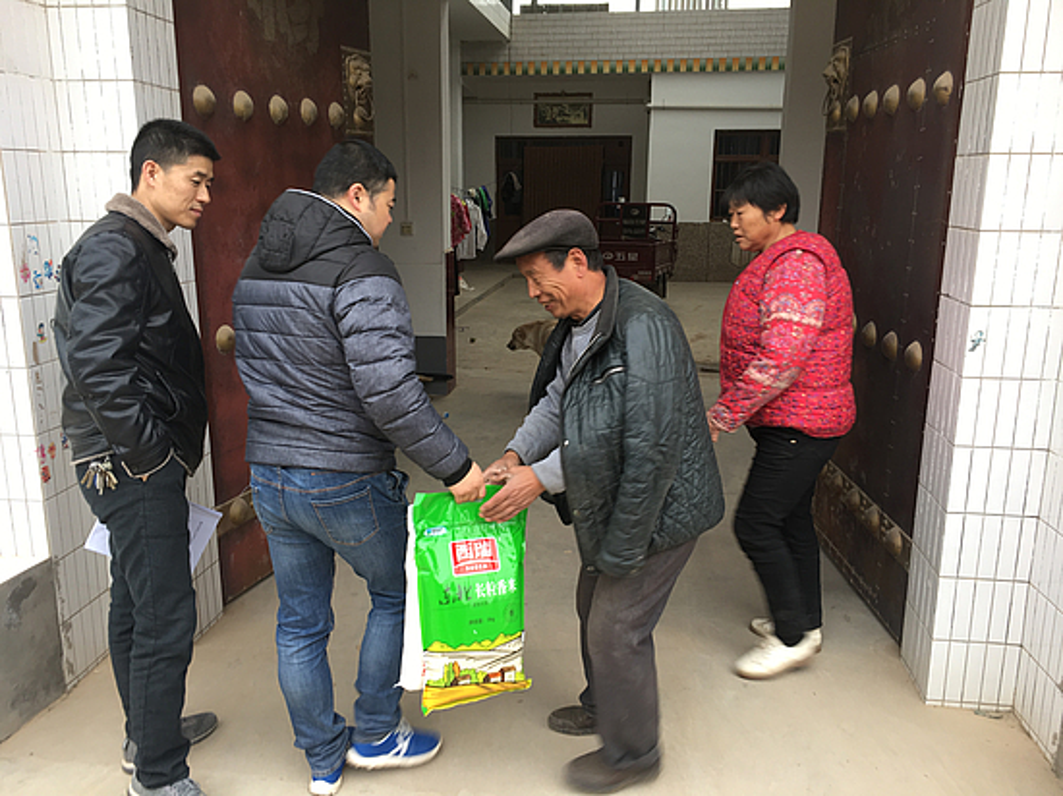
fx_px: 890
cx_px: 532
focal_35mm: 29
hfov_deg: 61.7
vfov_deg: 48.2
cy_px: 398
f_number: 2.2
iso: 25
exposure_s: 1/50
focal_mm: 4.15
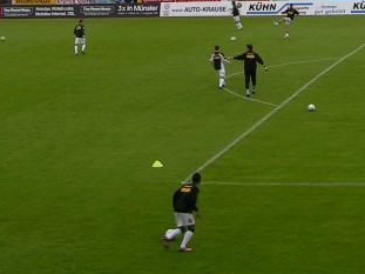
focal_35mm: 126
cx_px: 234
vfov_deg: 11.6
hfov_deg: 15.6
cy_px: -34
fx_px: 1328
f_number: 4.5
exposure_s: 1/60
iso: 50
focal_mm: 7.6
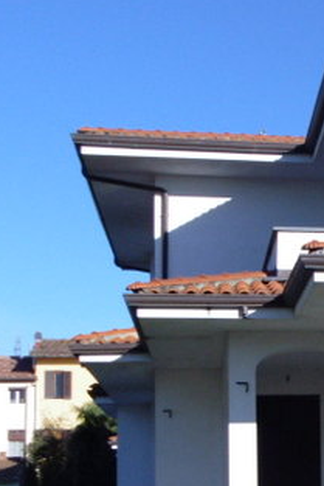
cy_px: 387
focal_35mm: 93
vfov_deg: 21.6
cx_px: 527
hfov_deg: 13.6
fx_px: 1254
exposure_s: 1/200
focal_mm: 6.4
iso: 100
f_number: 9.9
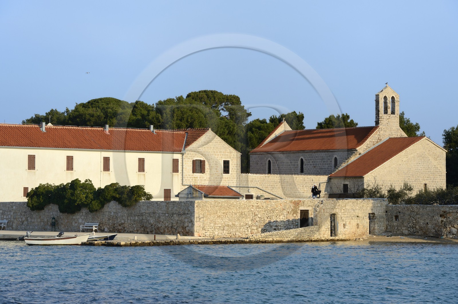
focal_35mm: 125
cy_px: 152
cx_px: 229
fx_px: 1589
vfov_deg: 10.9
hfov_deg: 16.4
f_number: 10
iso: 200
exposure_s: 1/320
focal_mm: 125
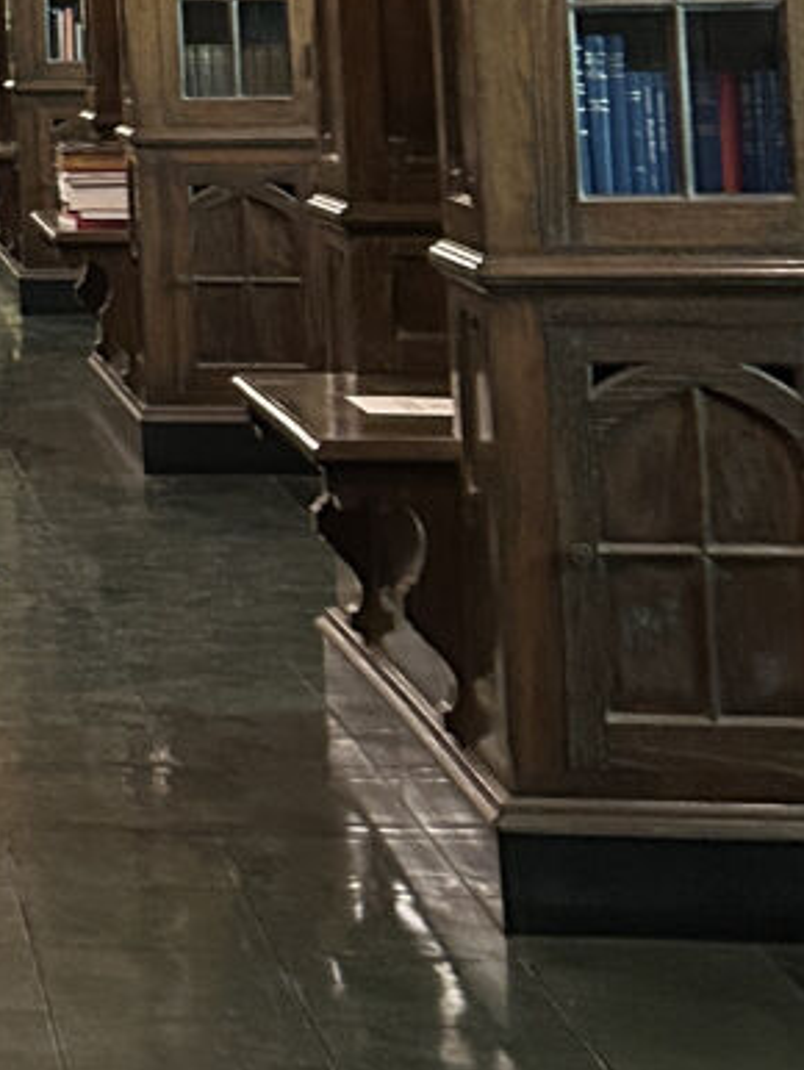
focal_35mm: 112
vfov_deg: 16.6
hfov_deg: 11.8
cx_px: -811
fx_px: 3465
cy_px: -326
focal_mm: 5.7
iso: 400
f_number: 1.5
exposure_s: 1/40
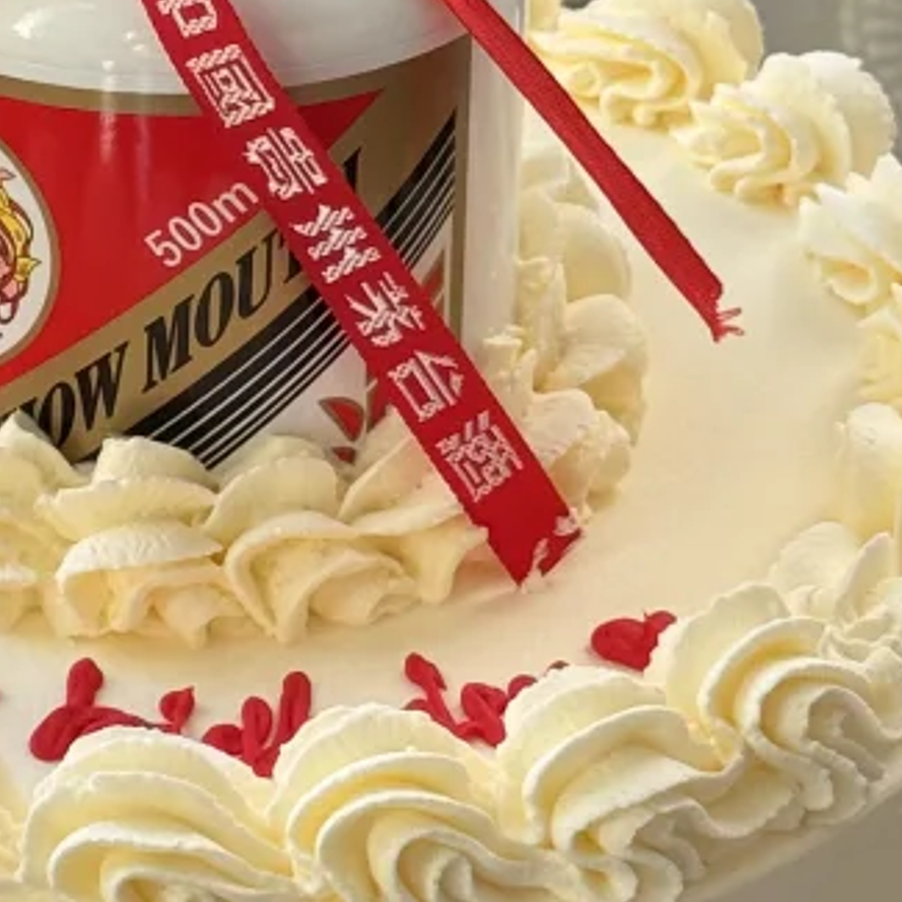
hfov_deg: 9.3
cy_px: 216
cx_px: 100
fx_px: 5542
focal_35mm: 188
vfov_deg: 9.3
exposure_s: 1/604
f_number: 1.78
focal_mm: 6.76
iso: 64
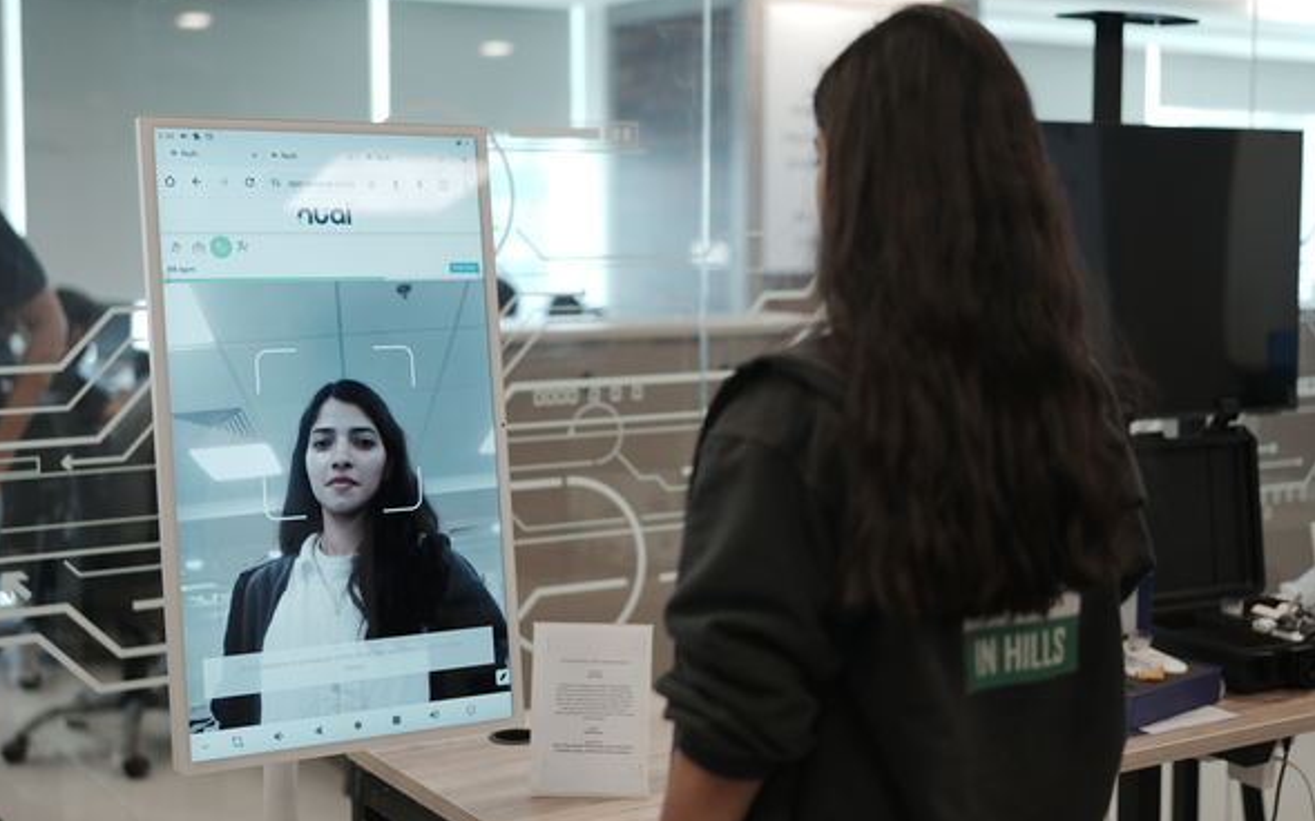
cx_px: 647
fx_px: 1935
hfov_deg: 37.5
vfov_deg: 24.0
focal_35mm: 54
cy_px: 395
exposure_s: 1/125
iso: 64
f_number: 1.4
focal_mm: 35
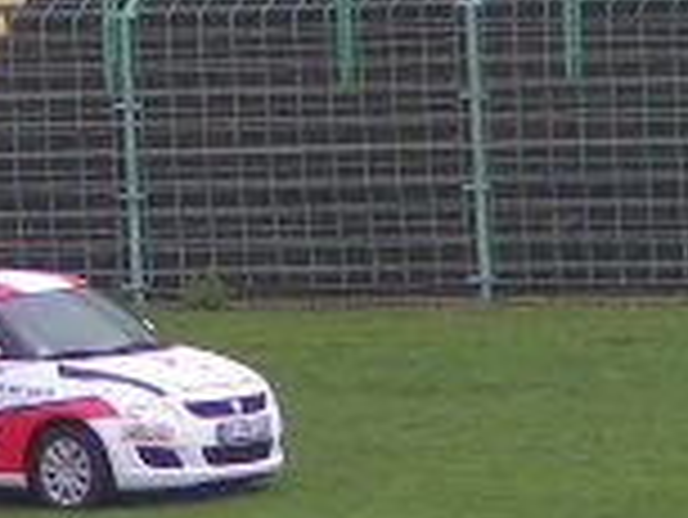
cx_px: 85
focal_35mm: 783
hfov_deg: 2.5
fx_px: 15574
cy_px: -356
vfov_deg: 1.9
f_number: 3.5
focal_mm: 22.9
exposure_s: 1/160
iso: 64
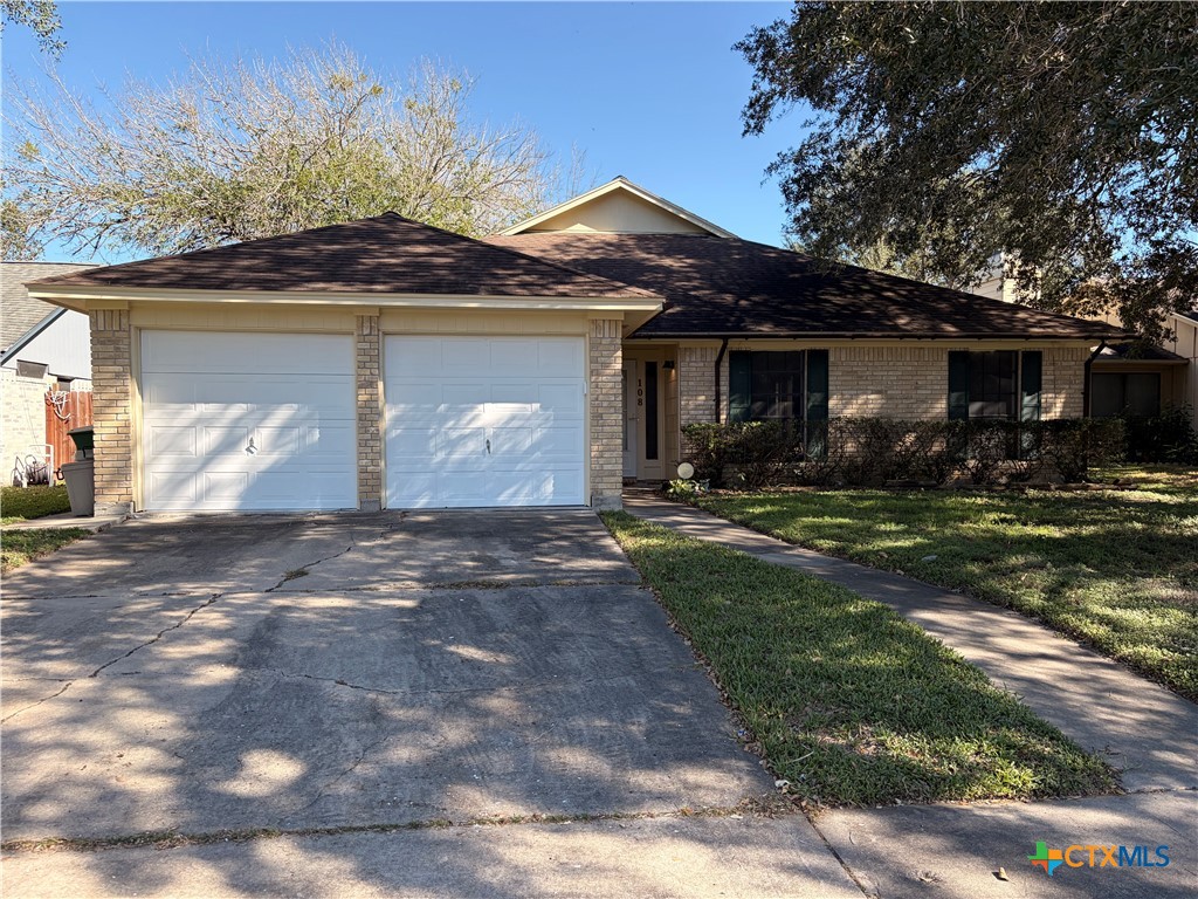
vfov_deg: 53.1
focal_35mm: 26
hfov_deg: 67.3
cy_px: 450
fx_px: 900
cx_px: 599
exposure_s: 1/884
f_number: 1.6
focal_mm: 5.96
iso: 50
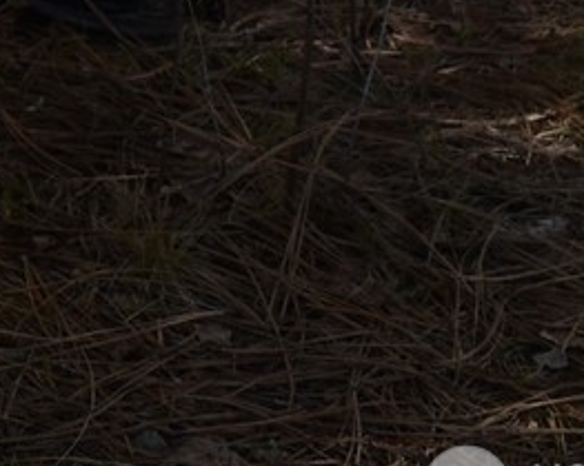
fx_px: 5026
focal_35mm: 291
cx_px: -1025
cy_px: -660
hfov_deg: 6.2
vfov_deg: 5.1
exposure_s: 1/250
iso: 160
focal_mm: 32
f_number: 8
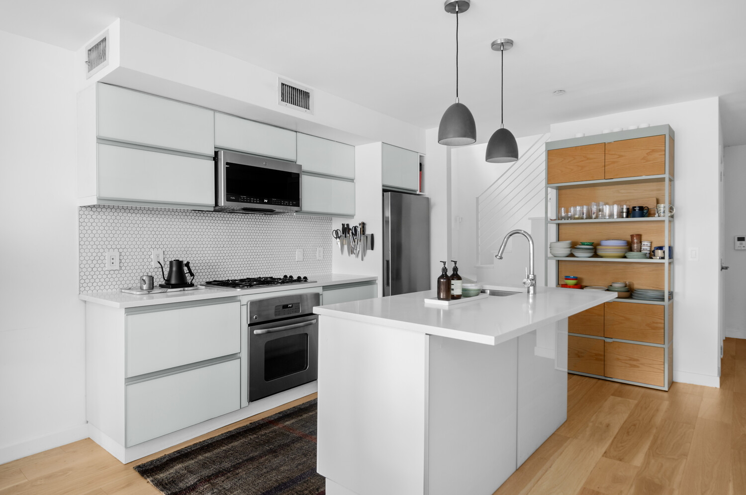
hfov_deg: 81.3
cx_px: 373
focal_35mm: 21
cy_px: 248
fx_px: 434
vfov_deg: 59.3
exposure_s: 1.3
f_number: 9
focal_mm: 14
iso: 100
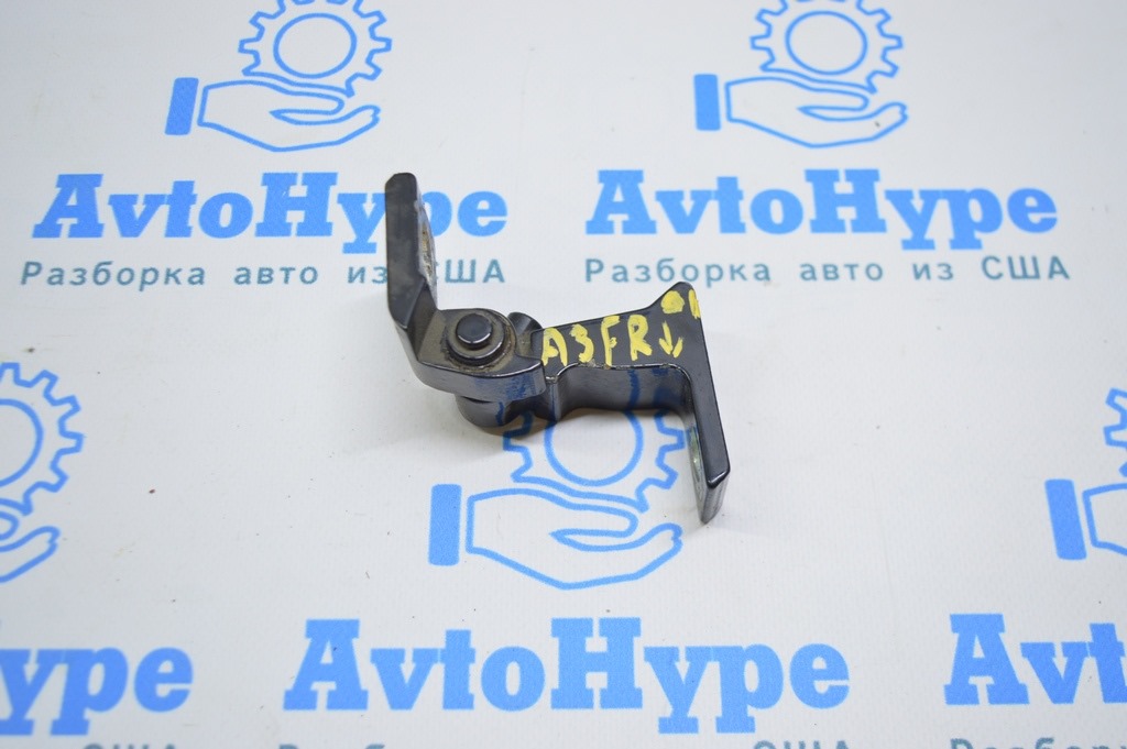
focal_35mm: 39
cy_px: 374
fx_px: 1220
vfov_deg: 34.2
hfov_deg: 49.6
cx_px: 564
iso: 400
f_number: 4
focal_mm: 26
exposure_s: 1/50
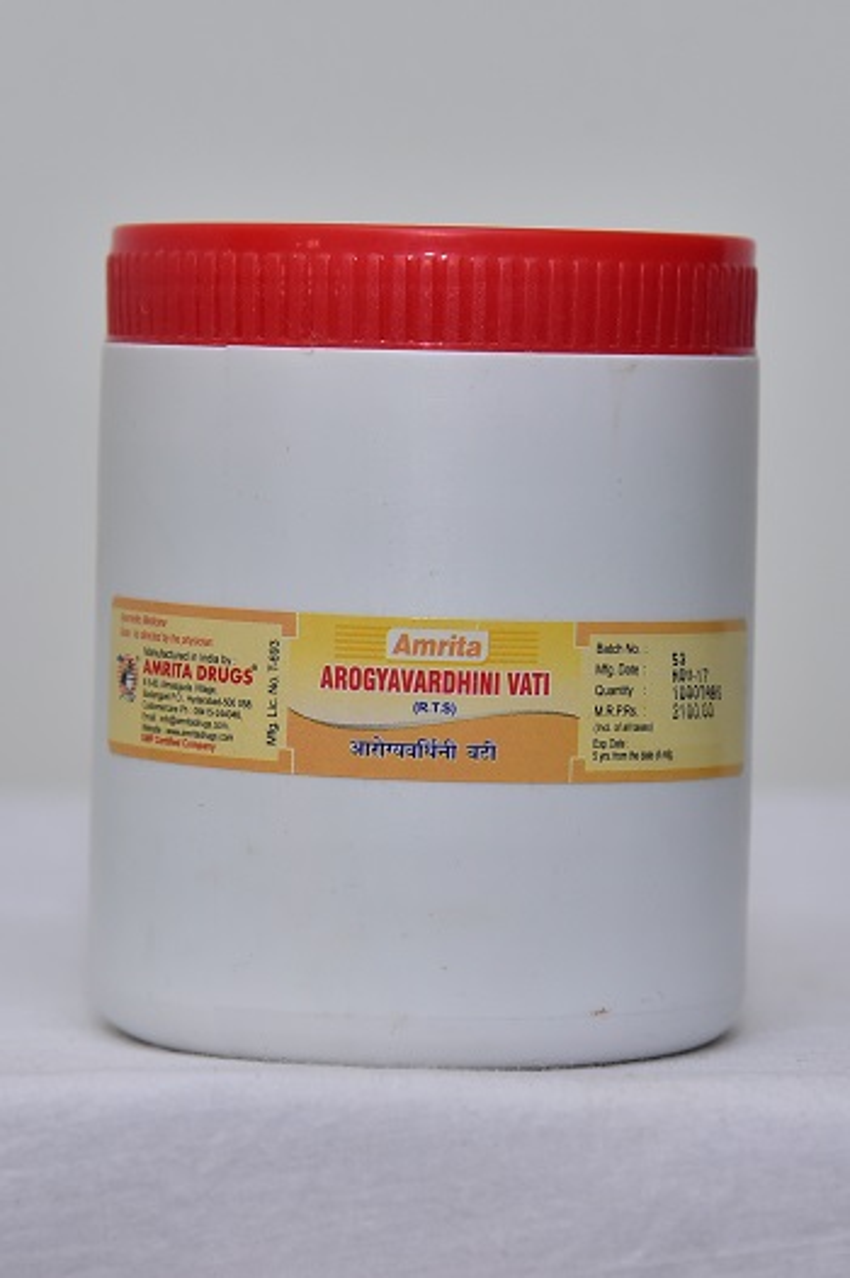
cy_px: 639
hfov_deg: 12.2
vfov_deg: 18.3
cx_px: 425
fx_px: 3972
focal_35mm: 112
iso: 1600
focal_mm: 112
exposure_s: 1/160
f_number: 5.6
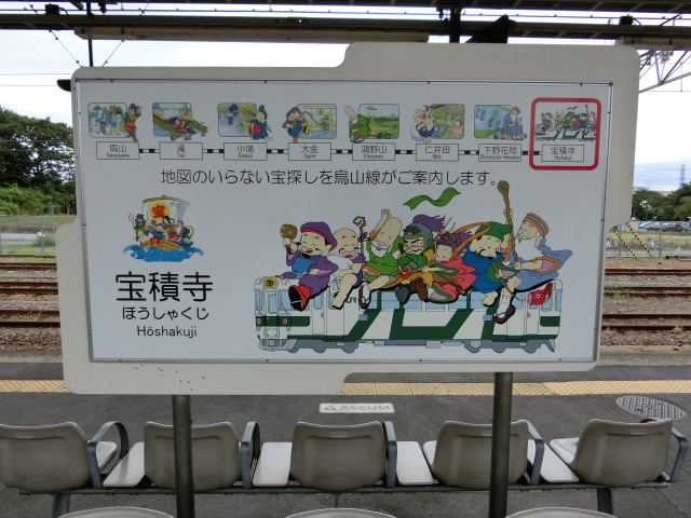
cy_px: 259
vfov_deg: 54.9
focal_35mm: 25
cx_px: 346
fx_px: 499
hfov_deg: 69.4
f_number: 3.5
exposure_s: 1/320
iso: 80
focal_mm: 4.5
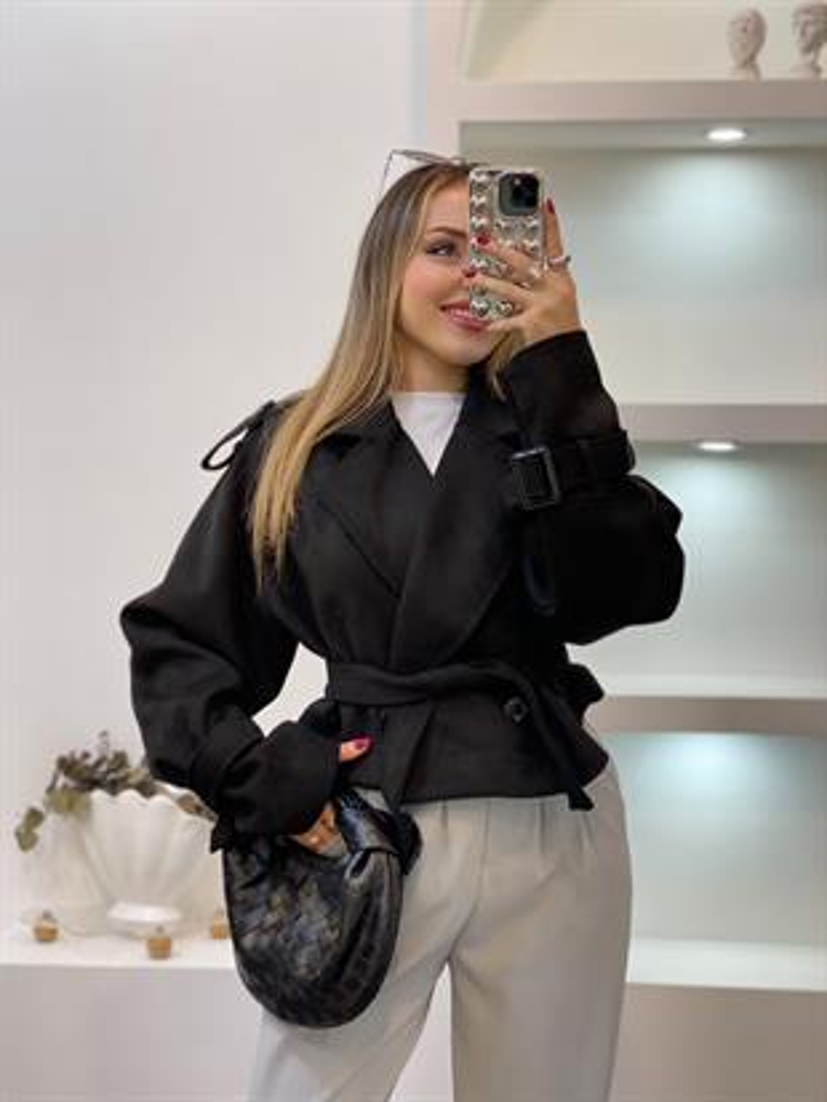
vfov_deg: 36.8
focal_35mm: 52
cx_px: 414
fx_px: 1656
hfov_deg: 28.0
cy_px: 551
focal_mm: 6
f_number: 2
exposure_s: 1/100
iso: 125
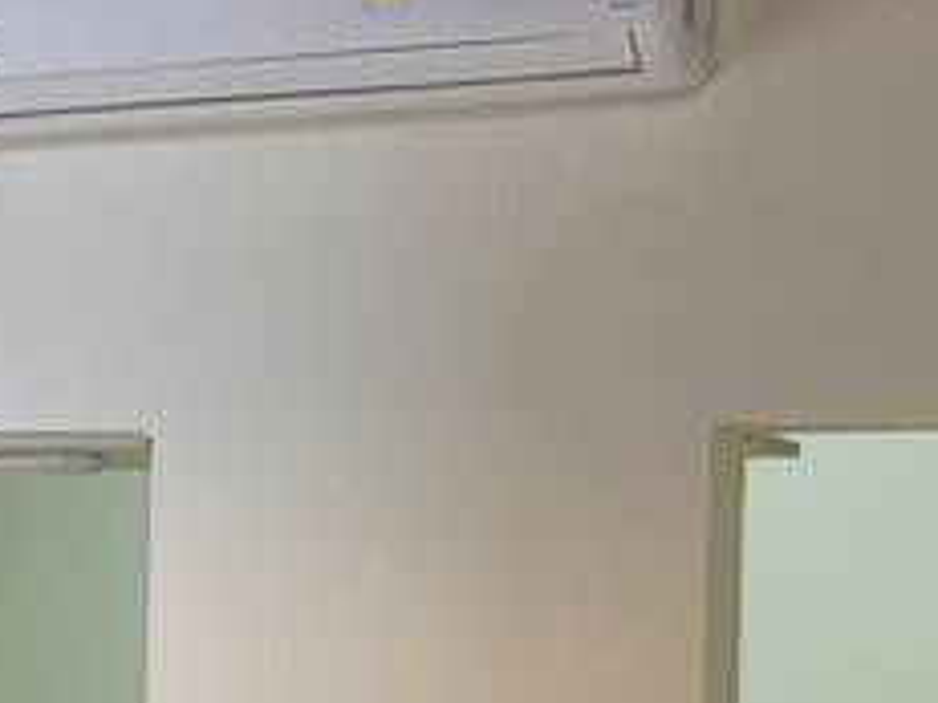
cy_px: 752
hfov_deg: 9.8
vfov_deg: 9.1
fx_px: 4387
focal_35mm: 162
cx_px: -1718
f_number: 1.8
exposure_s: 1/120
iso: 125
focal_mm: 5.4
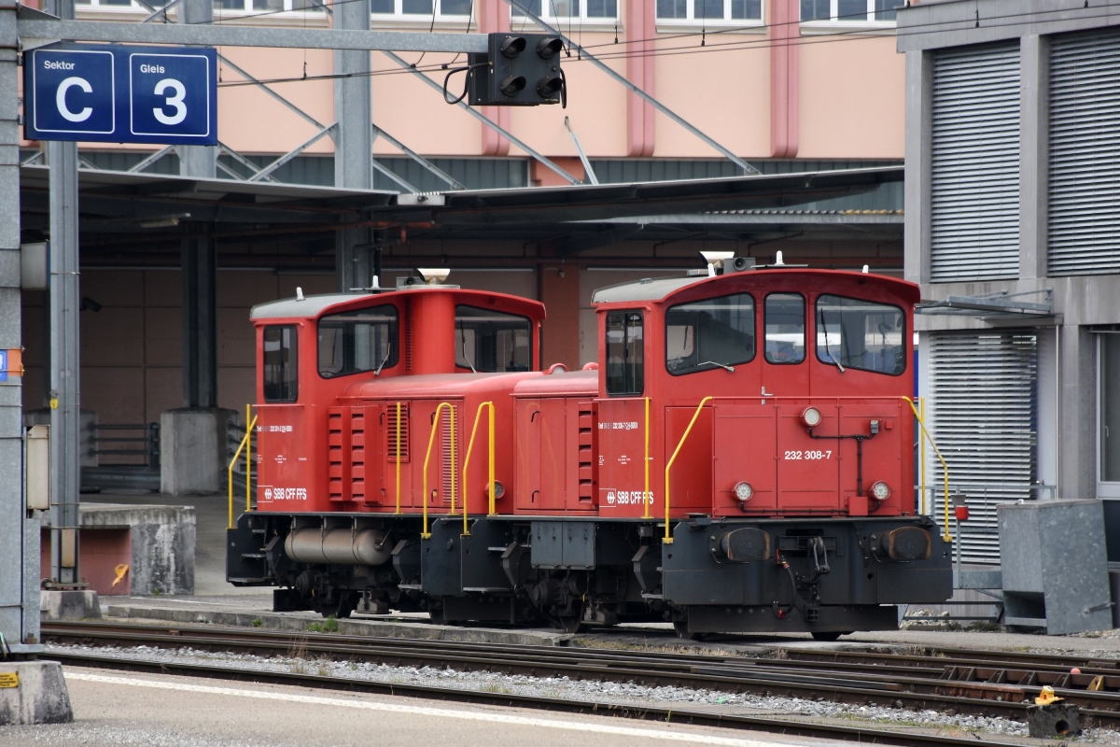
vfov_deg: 6.5
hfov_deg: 9.8
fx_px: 6533
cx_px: 560
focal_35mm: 210
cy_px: 374
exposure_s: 1/80
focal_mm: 140
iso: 250
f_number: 5.6
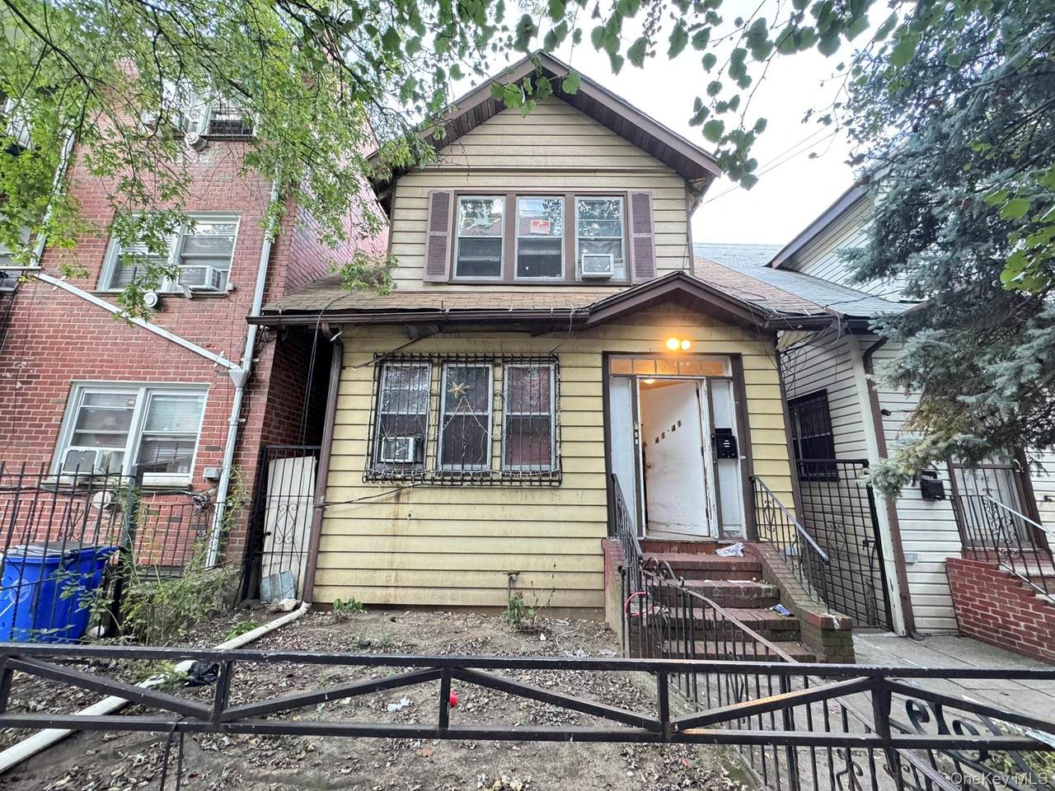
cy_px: 396
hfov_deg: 102.1
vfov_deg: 85.7
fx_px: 427
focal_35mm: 14
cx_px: 528
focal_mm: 2.22
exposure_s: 1/60
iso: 400
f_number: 2.2
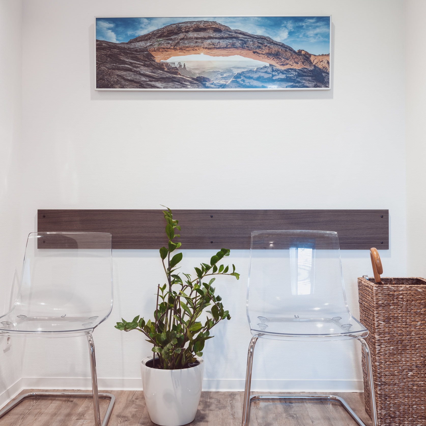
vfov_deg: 42.8
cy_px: 215
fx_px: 543
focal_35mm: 39
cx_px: 212
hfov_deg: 42.8
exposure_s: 1.3
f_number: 11
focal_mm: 30
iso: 64
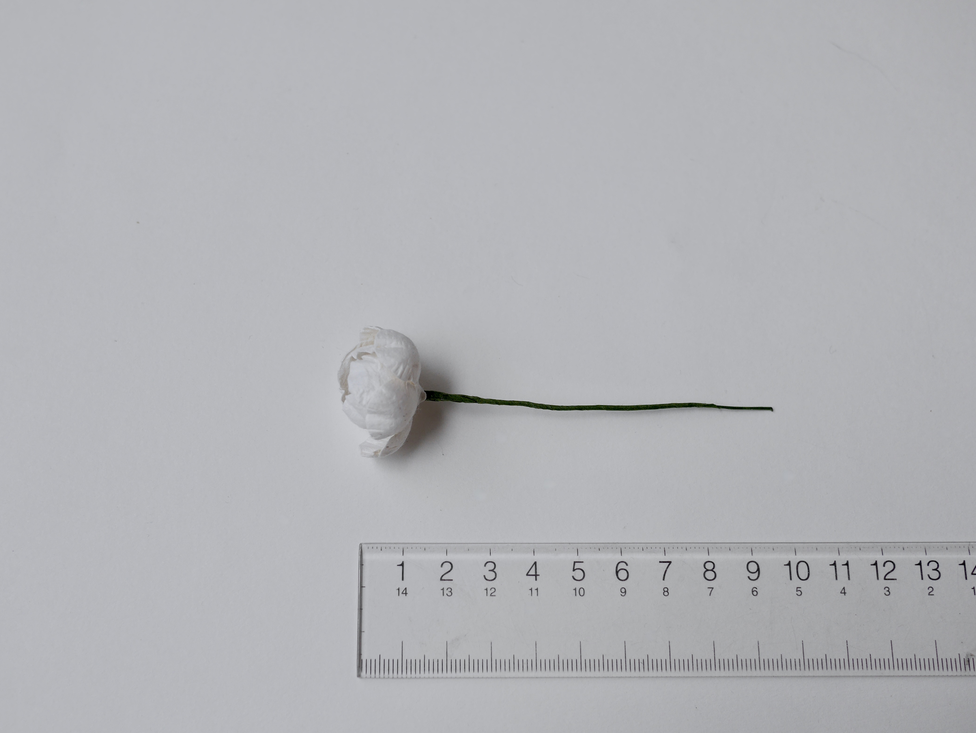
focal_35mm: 44
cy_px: 375
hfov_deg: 42.9
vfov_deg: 32.9
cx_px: 446
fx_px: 1241
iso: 200
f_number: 3.2
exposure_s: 1/320
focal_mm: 20
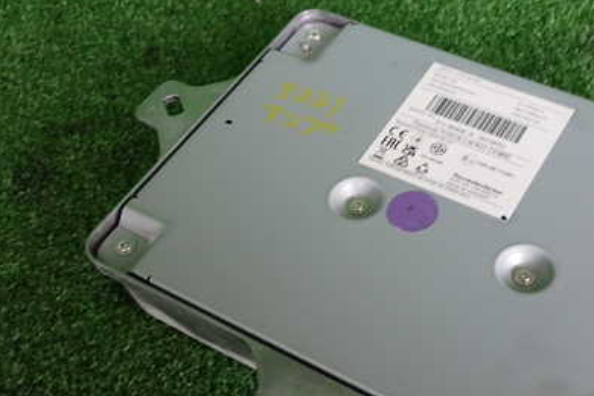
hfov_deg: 40.8
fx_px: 792
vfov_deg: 27.9
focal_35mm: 48
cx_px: 379
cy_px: 254
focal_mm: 5.4
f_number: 2.3
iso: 125
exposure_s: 1/60
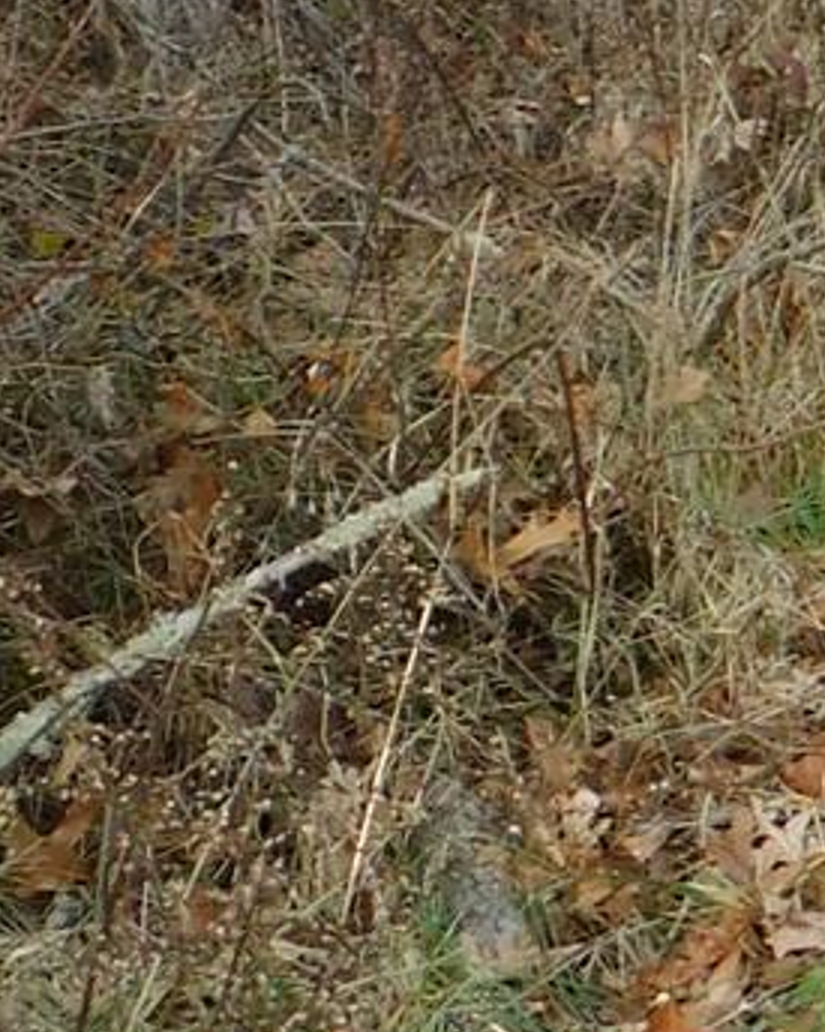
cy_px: -654
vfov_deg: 8.9
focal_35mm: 209
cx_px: 2202
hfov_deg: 6.9
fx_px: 6382
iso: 125
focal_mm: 6.3
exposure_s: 1/320
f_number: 3.5
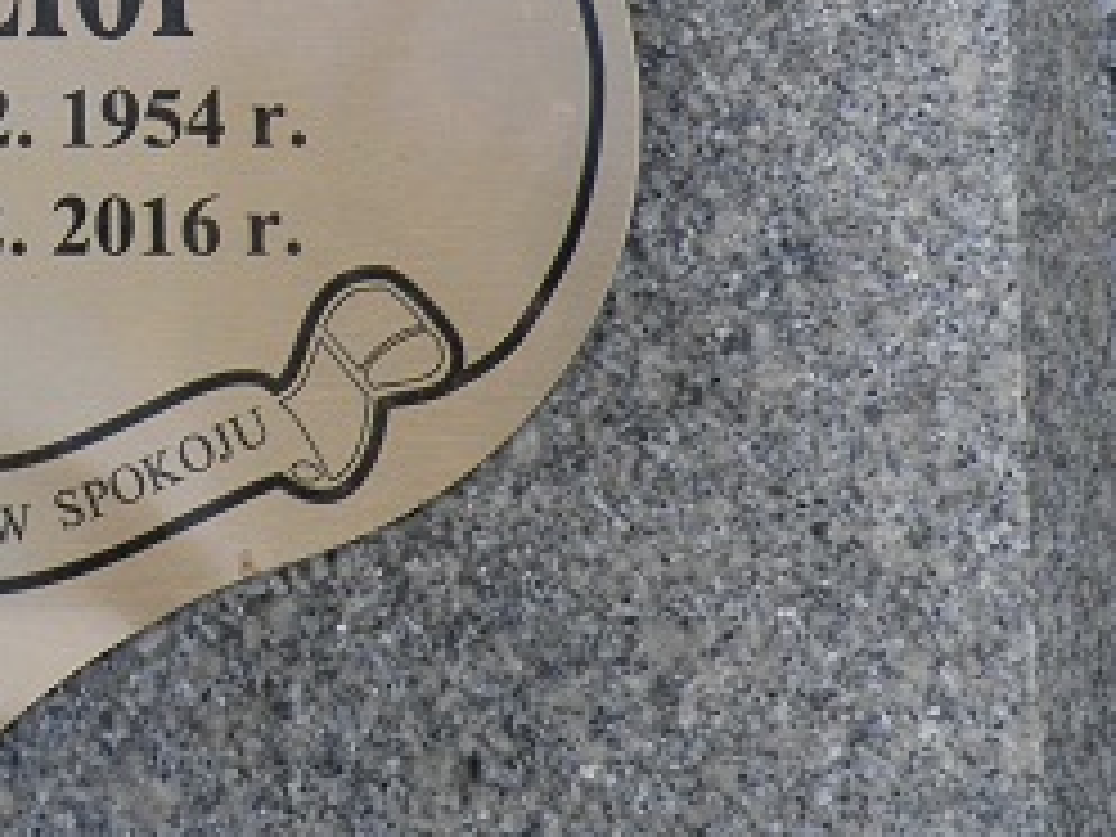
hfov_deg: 29.0
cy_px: -112
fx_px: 1999
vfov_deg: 22.2
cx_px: -27
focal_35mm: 62
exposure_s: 1/160
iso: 64
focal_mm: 4.3
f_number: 3.3
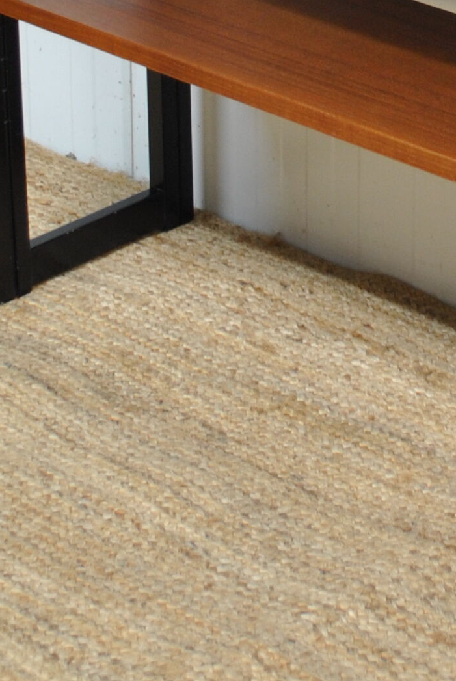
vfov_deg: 16.1
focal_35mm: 122
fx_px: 2311
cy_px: -133
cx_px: 518
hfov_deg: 11.1
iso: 200
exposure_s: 1/8
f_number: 4.5
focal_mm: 22
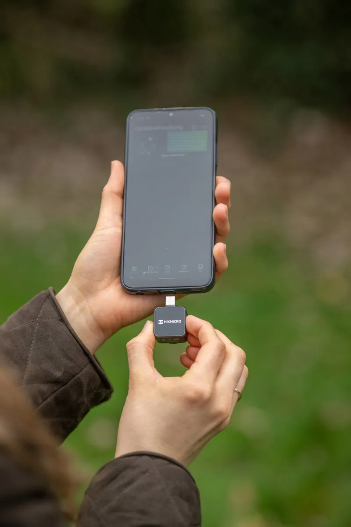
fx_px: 1696
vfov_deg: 17.6
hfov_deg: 11.8
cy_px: 264
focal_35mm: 116
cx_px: 176
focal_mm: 116
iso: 500
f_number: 2.8
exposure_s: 1/1600
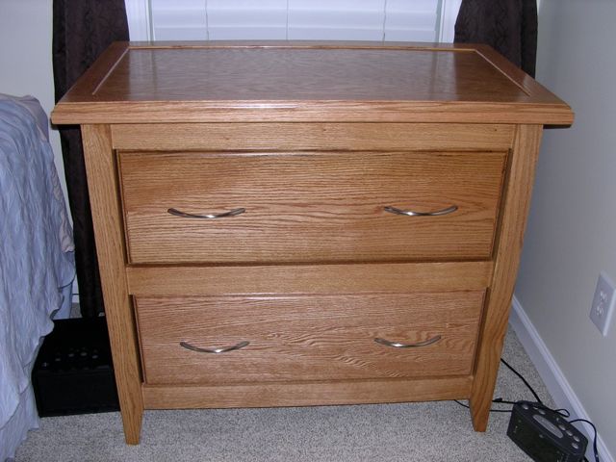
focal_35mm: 38
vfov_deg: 37.7
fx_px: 676
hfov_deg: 49.0
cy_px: 231
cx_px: 308
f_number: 2.8
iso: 100
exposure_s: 1/60.1
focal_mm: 5.8
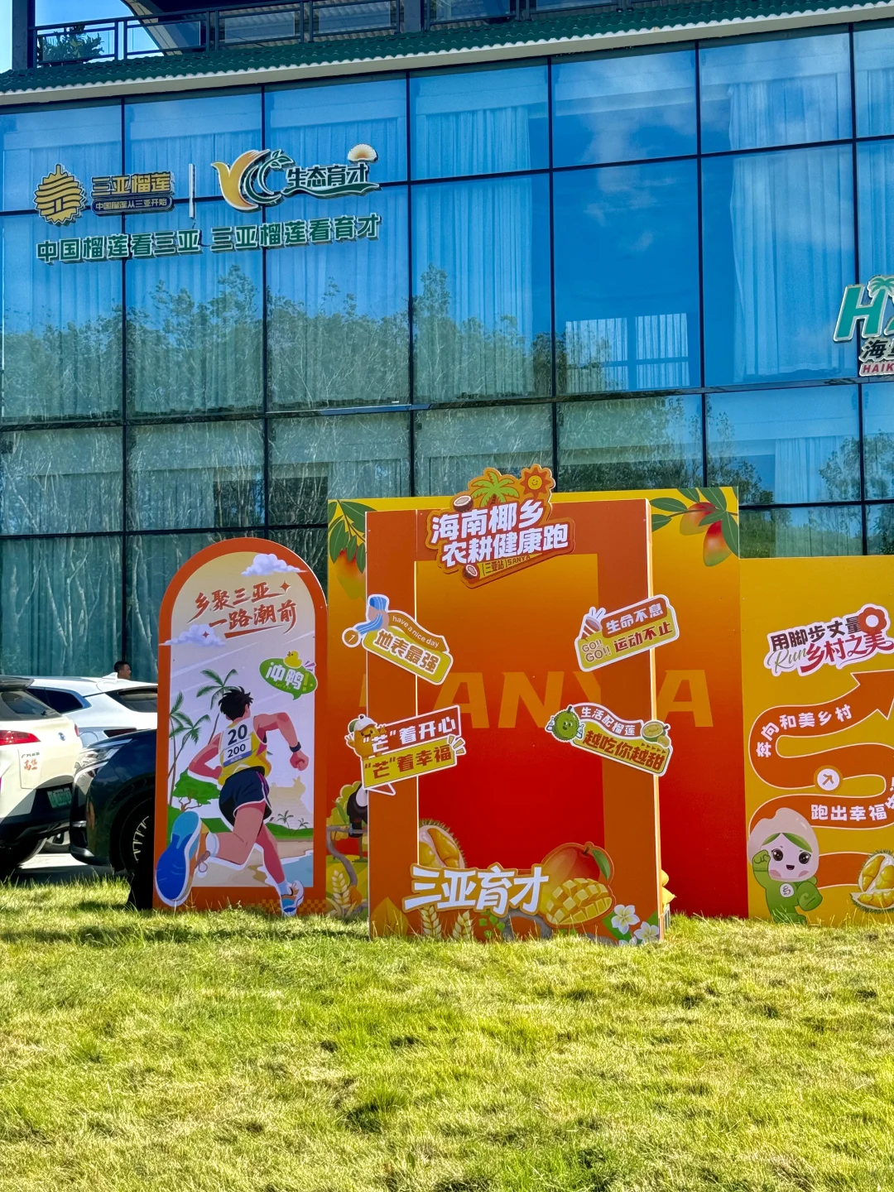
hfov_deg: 30.3
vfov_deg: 39.7
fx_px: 1653
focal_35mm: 48
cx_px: 447
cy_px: 596
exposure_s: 1/2110
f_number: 1.78
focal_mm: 6.76
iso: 64
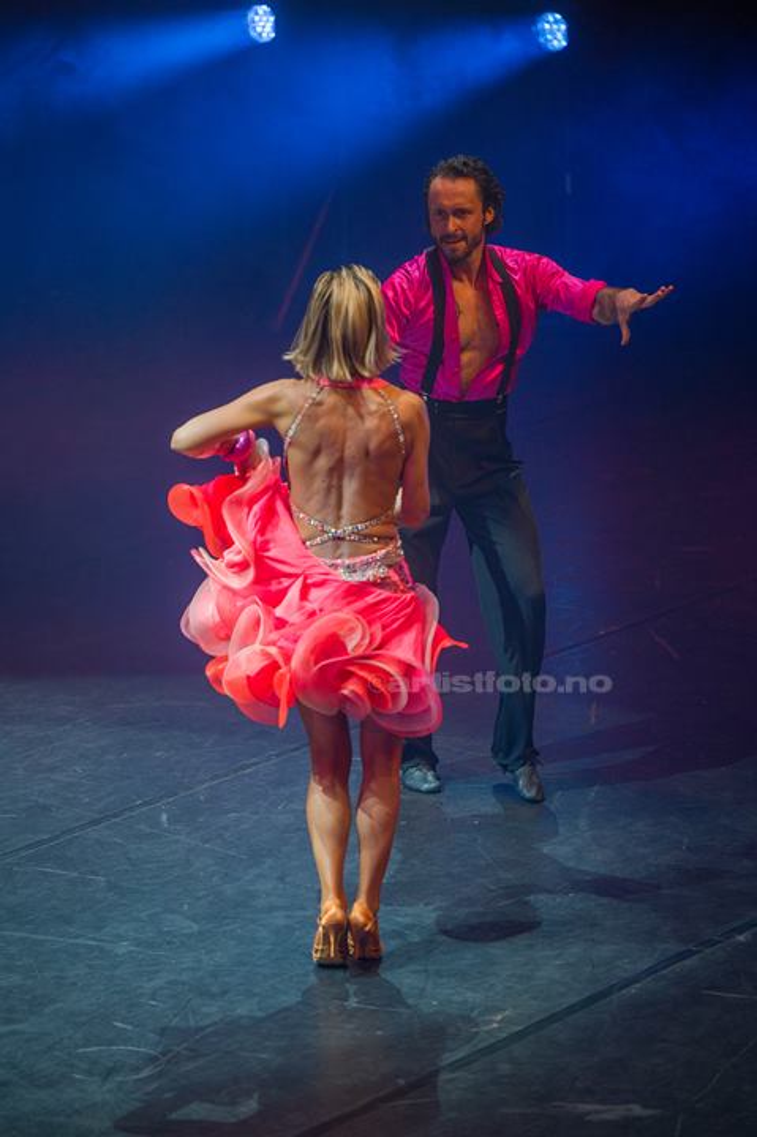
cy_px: 568
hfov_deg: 8.6
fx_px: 5054
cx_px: 378
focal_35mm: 160
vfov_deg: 12.8
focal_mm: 160
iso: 2000
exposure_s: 1/1000
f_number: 2.8
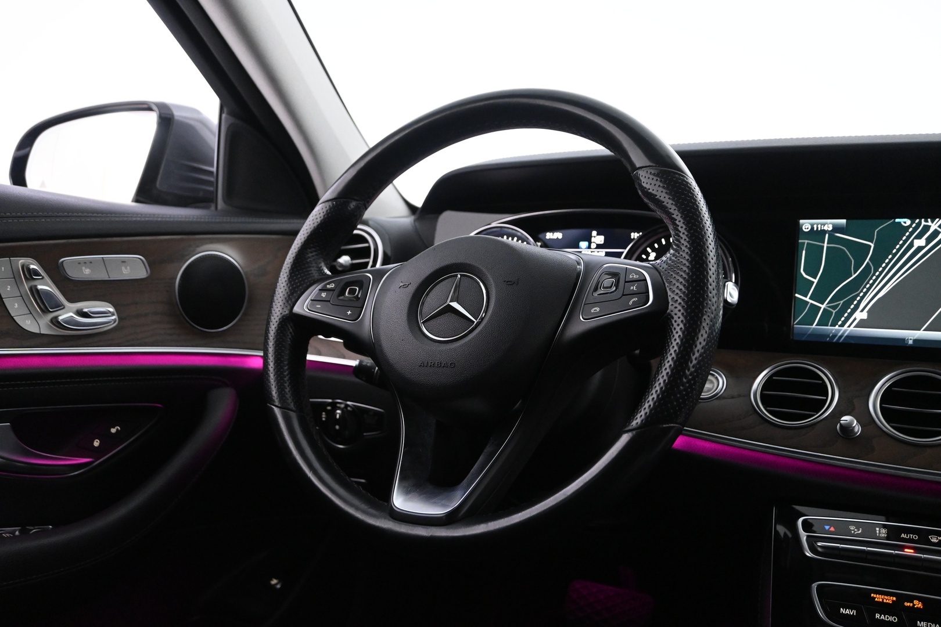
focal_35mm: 31
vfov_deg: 42.6
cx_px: 470
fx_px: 804
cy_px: 314
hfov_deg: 60.7
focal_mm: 20.5
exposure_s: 1/40
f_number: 3.8
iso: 3200
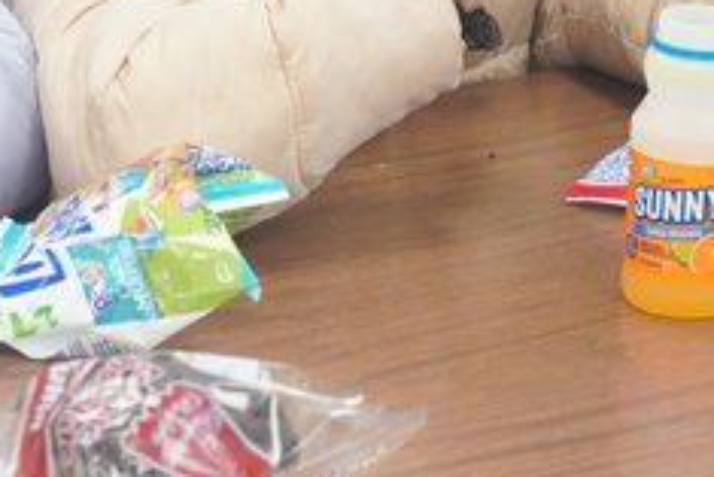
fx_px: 5358
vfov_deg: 5.1
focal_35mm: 270
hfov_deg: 7.5
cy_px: -263
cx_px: -204
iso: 2000
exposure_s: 1/160
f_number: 4
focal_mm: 62
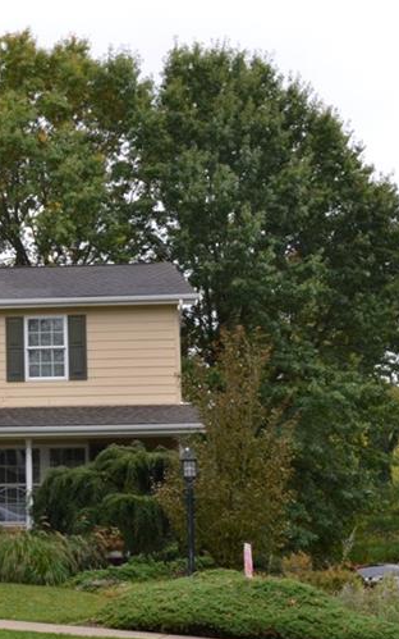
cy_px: 414
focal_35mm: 69
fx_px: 1200
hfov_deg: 17.8
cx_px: -107
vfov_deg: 29.6
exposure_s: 1/160
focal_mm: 22
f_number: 11
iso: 800
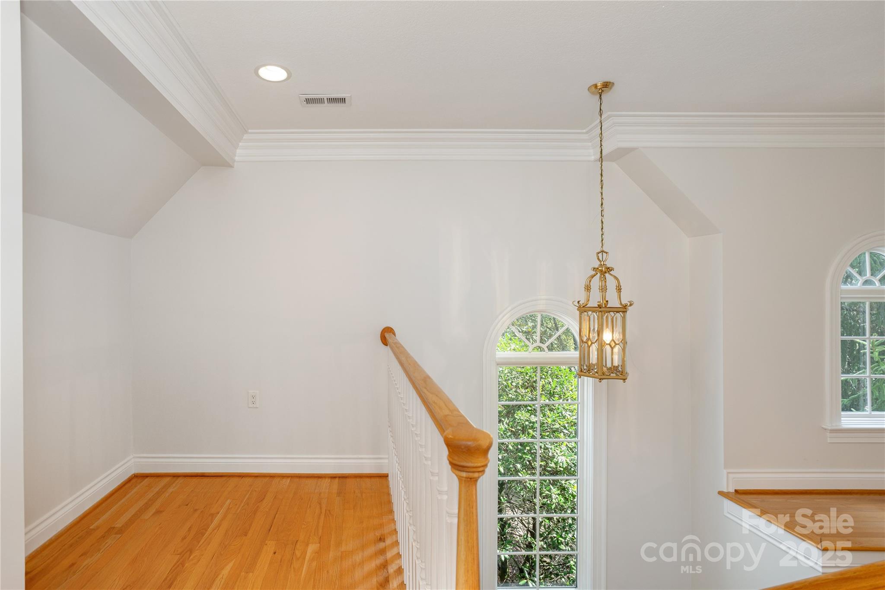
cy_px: 295
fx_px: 467
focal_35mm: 19
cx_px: 442
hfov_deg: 86.9
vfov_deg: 64.6
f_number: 7.1
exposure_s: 1/100
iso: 320
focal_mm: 19
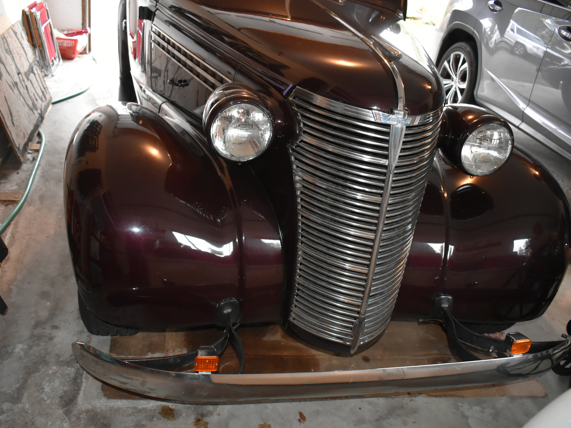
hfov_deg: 55.3
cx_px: 263
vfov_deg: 42.9
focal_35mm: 33
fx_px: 544
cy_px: 211
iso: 2800
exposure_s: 1/60
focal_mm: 20
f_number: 3.8
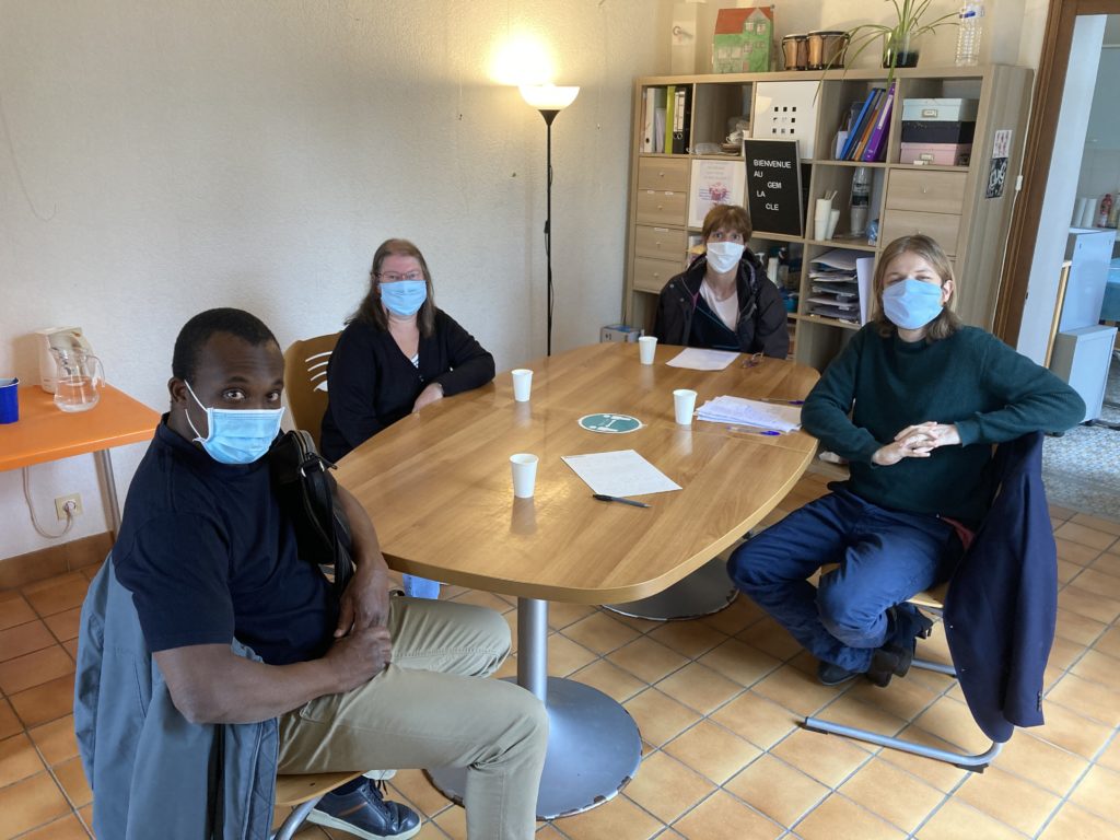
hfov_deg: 63.4
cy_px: 420
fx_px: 906
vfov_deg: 49.7
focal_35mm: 28
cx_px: 560
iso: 125
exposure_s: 1/50
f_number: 1.8
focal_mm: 3.99
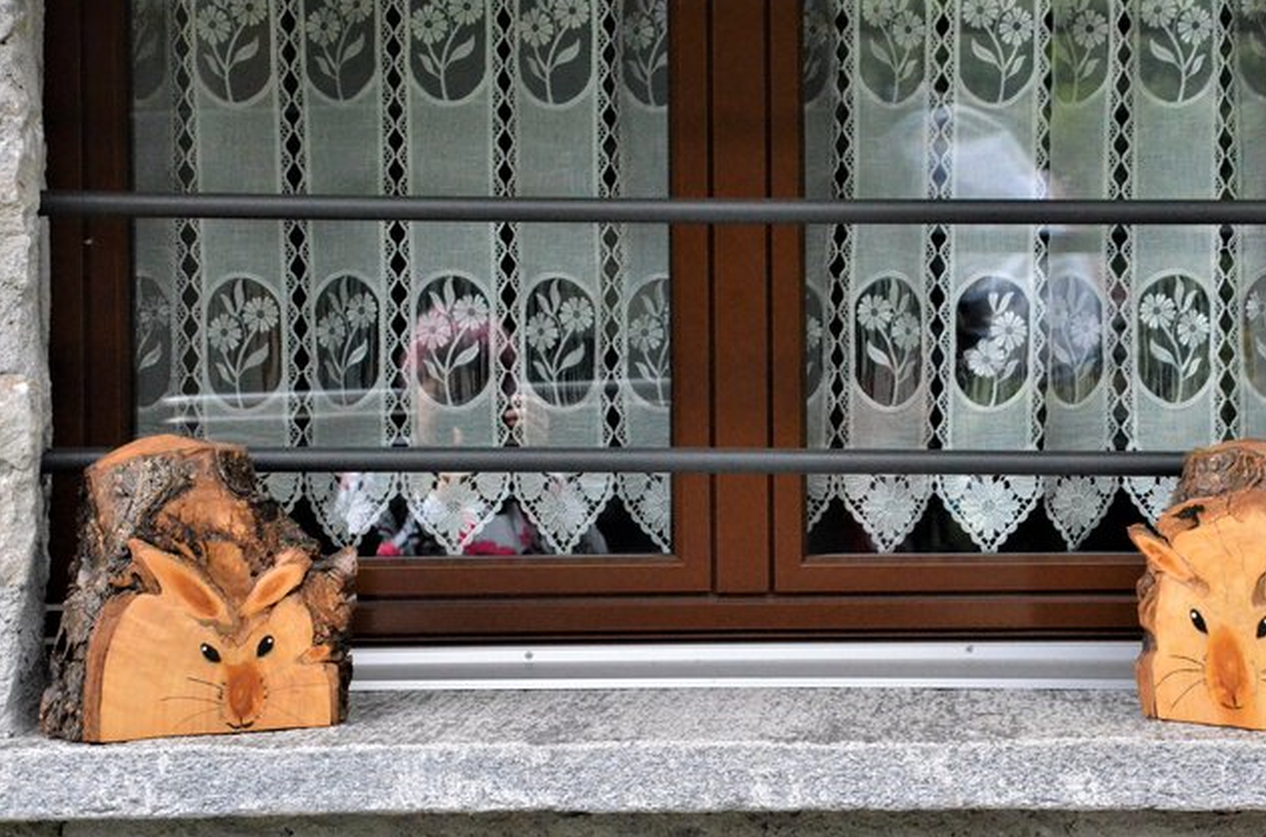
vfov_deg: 14.3
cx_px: 681
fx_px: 3332
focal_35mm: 95
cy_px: 380
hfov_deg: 21.5
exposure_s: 1/500
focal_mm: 50
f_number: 11
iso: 6400
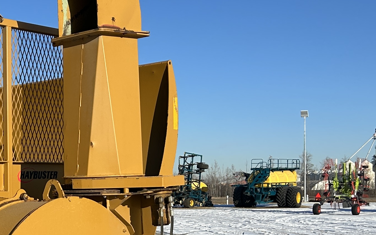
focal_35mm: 82
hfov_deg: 23.7
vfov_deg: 15.8
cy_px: 198
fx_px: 840
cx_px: -33
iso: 50
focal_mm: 5.7
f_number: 1.5
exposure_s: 1/5587
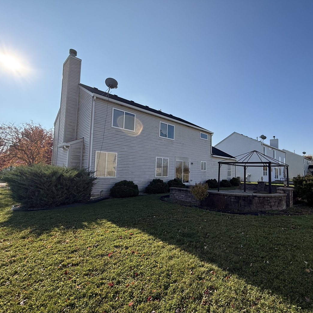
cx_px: 197
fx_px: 174
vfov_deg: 84.0
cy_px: 159
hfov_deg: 82.3
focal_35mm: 17
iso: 50
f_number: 2.2
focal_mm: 2.22
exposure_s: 1/1464
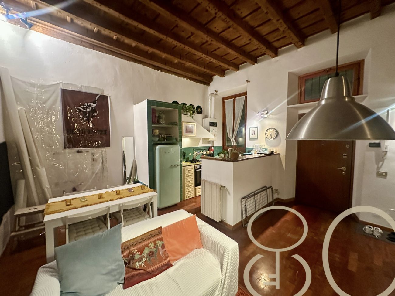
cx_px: 198
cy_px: 148
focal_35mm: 14
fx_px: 160
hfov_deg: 102.1
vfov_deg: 85.7
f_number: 2.2
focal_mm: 2.22
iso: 800
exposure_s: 1/50
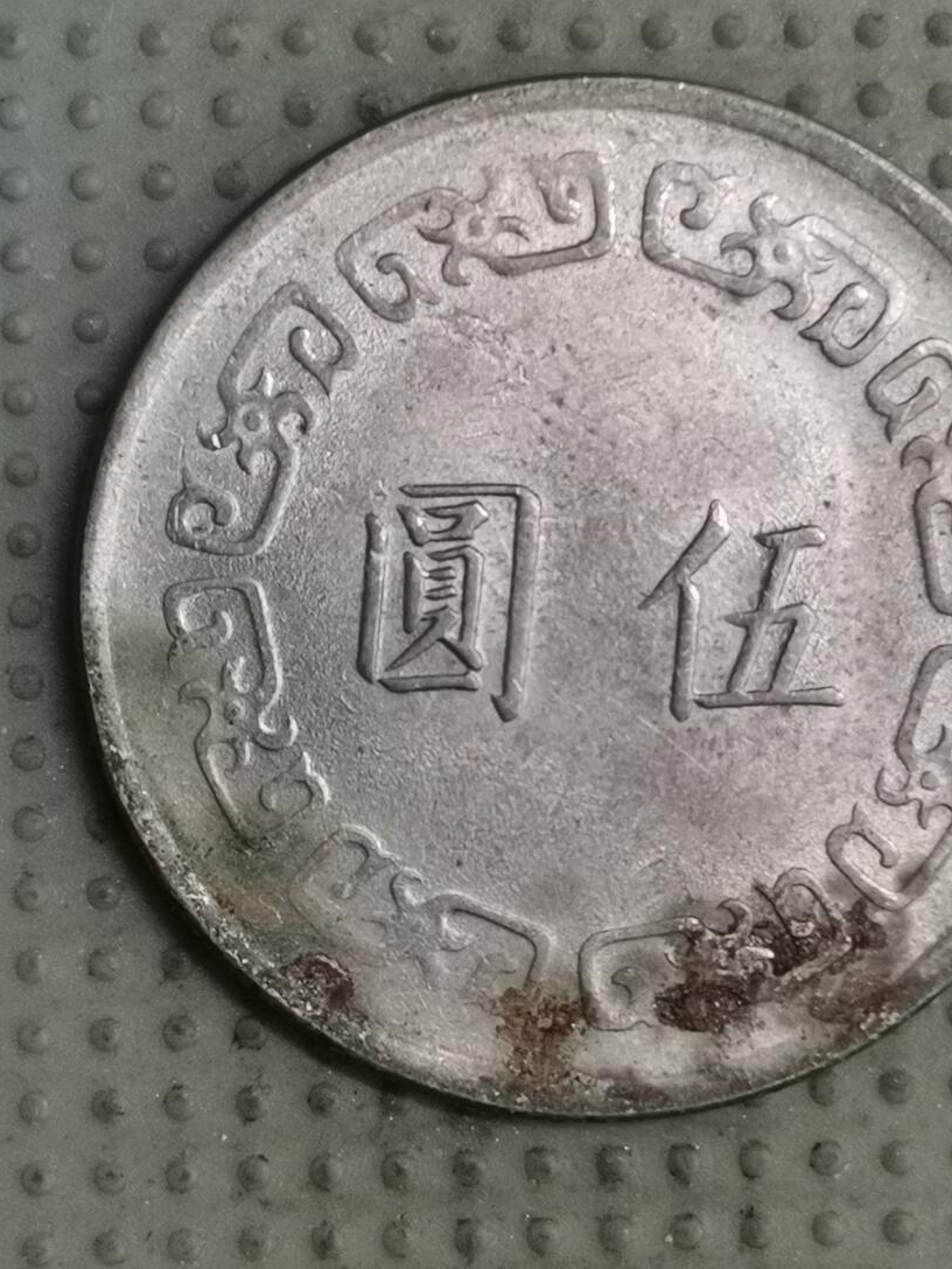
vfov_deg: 22.8
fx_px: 3154
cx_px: 537
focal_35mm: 86
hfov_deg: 17.2
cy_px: 676
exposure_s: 1/36
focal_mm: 4.75
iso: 320
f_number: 1.8
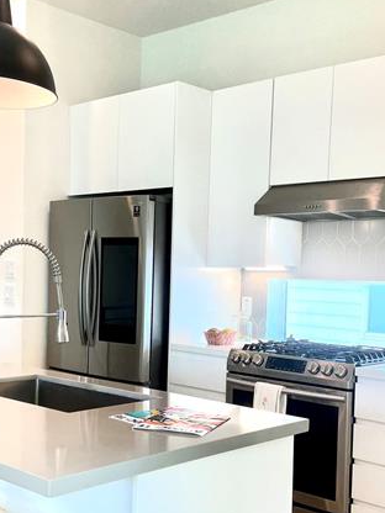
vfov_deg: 39.5
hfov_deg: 30.3
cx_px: 178
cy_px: 303
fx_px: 712
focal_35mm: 48
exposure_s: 1/170
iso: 50
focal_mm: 5.7
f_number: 1.5
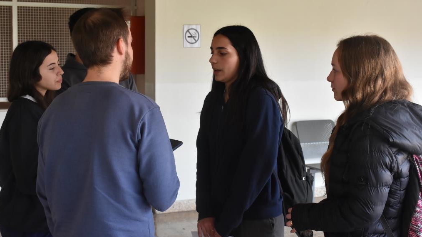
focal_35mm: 56
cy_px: 101
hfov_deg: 37.5
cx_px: 211
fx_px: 622
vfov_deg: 21.6
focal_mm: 35
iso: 1600
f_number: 7.1
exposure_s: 1/200
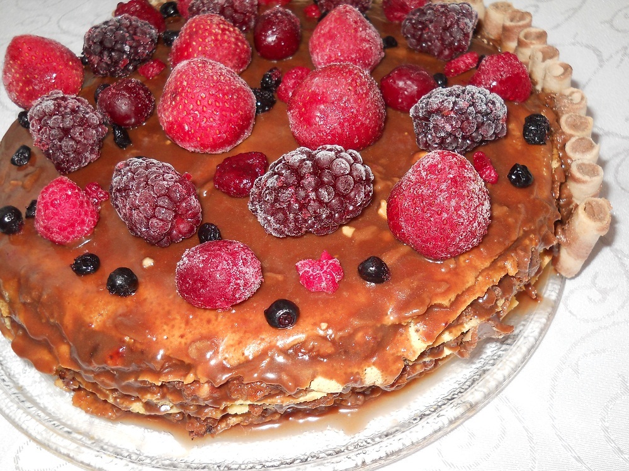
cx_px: 314
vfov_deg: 35.1
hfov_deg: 45.8
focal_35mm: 41
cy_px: 236
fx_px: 745
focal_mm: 6.72
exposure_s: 1/30
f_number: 5.5
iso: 100
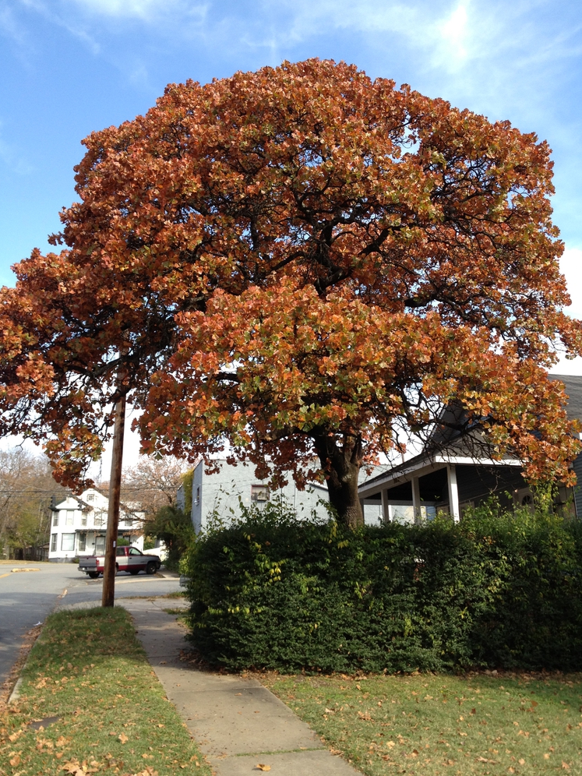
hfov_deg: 39.7
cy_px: 384
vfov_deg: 51.4
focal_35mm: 36
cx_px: 291
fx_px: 807
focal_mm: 4.28
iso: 64
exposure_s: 1/557
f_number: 2.4
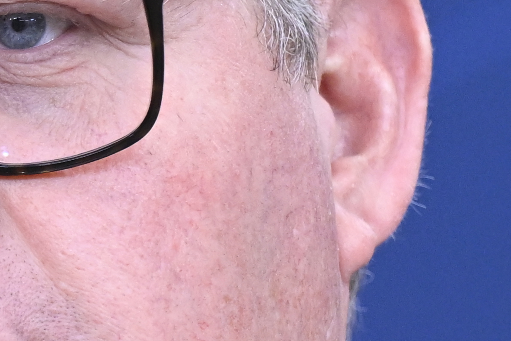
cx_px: -462
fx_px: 19729
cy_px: 352
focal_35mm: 1390
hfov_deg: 1.5
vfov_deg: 1.0
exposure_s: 1/320
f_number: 4
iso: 2000
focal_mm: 200
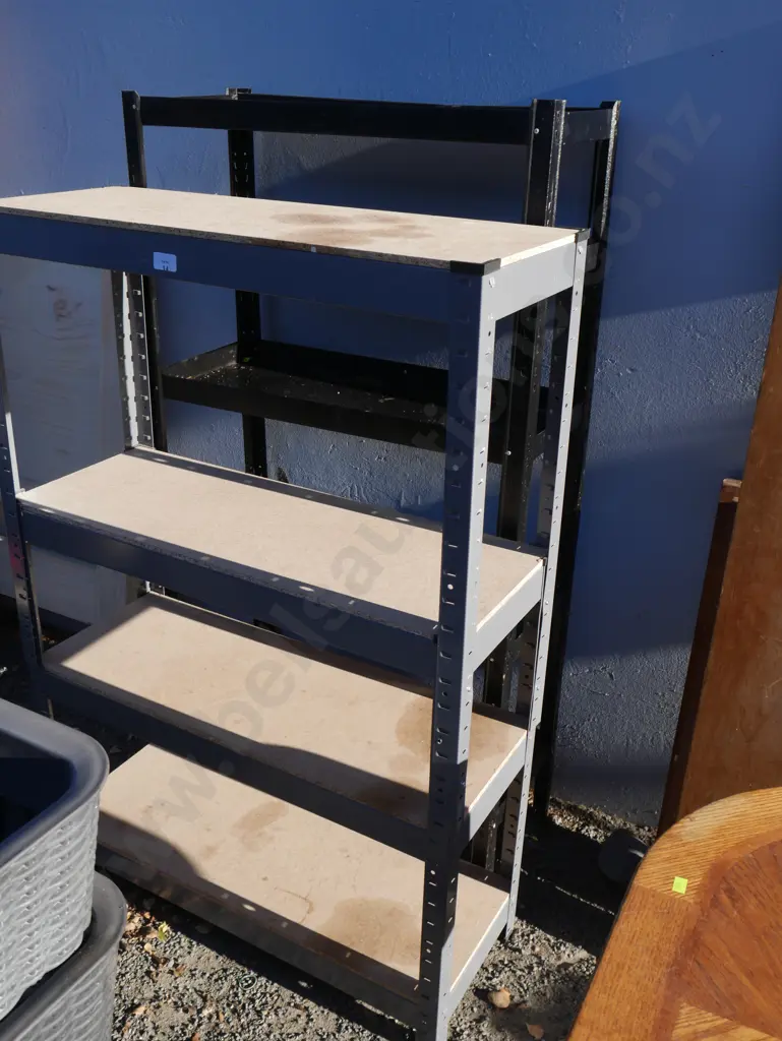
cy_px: 520
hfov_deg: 41.8
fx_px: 1023
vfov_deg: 53.9
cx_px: 391
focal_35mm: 34
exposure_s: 1/320
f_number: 6.3
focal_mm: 17
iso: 200
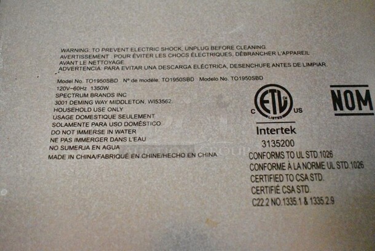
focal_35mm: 36
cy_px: 126
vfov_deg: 37.0
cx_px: 188
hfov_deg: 53.1
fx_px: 375
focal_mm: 24
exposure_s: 1/250
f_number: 5
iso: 25600
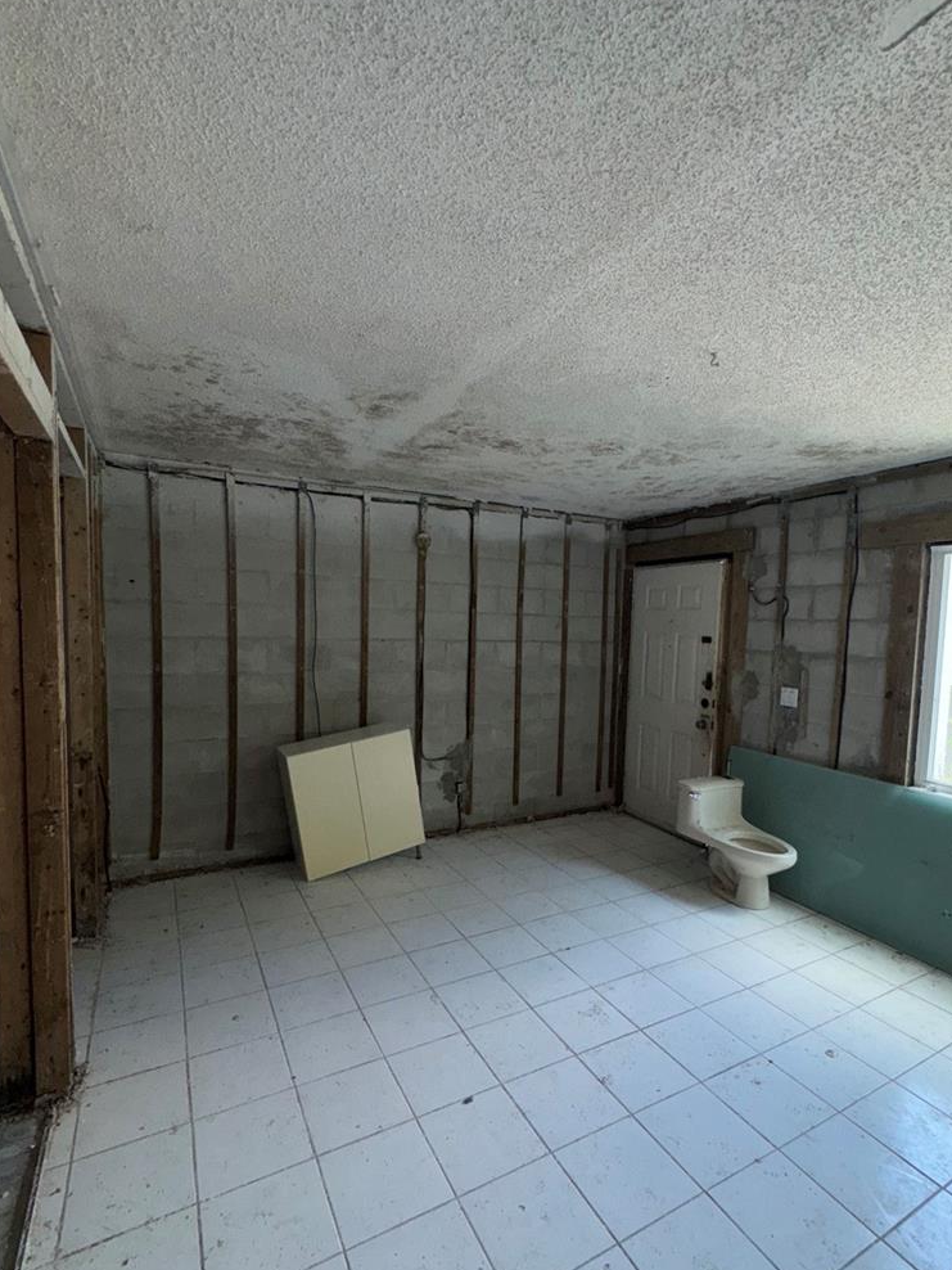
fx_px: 623
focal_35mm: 17
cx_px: 509
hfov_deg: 74.6
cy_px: 672
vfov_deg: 90.9
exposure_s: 1/121
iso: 100
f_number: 2.2
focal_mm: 2.22
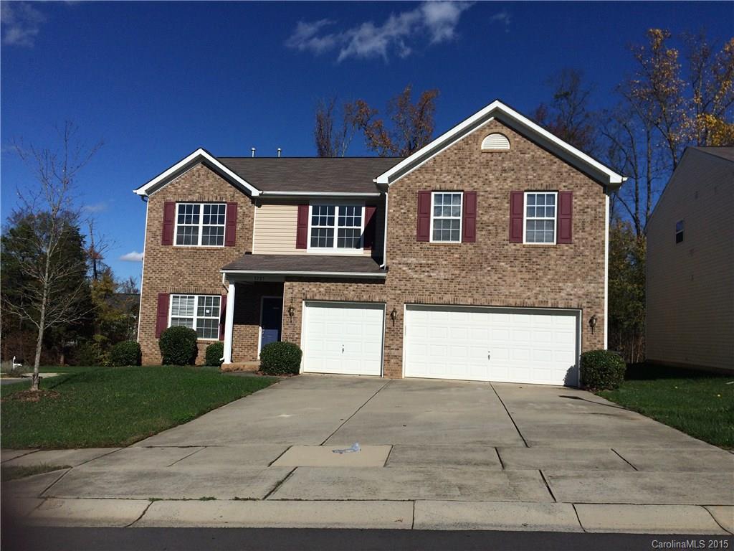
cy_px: 276
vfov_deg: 48.2
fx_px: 615
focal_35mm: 29
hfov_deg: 61.7
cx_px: 367
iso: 40
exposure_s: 1/6849
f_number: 2.2
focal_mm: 4.15
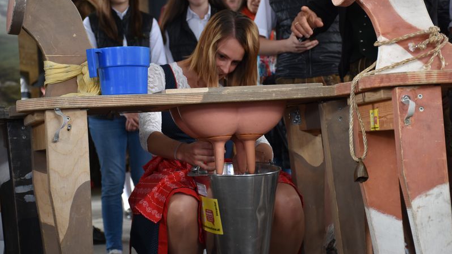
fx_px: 947
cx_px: 227
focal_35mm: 79
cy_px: 119
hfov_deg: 26.8
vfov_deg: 15.3
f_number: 4.8
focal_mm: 50
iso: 400
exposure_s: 1/50
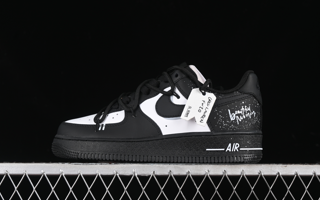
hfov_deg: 26.8
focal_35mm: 77
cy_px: 97
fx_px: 671
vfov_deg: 16.9
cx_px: 159
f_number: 6.3
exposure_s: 1/60
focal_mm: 50
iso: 160
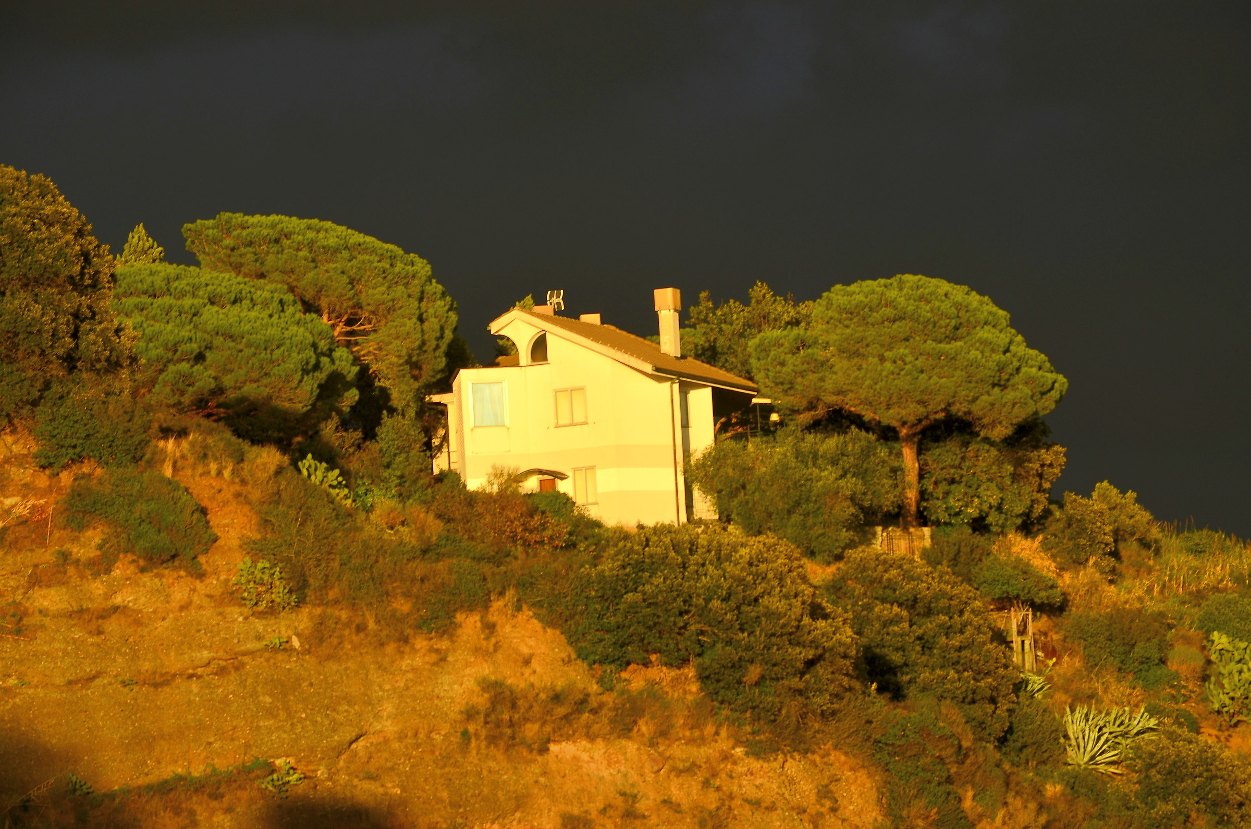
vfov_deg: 5.9
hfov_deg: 8.9
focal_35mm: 232
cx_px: 626
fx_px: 8062
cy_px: 414
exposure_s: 1/80
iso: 100
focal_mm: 155
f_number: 8
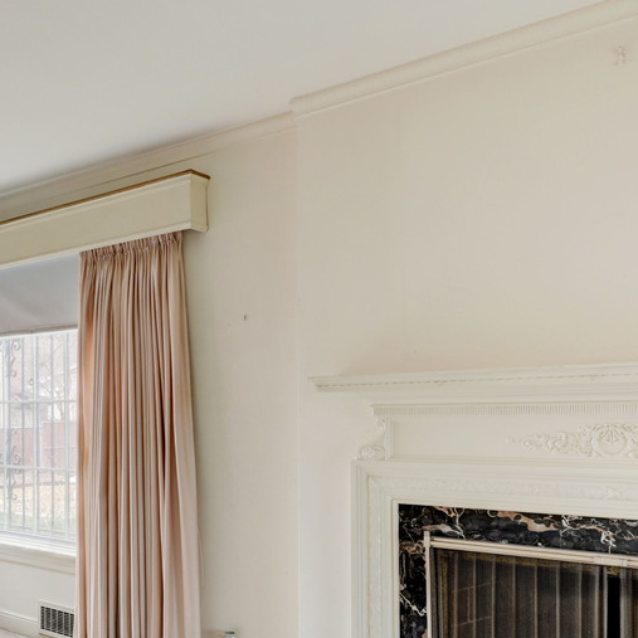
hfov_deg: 37.2
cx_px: -55
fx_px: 792
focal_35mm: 38
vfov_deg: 43.3
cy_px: 419
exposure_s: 1/15
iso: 400
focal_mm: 14
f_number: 8
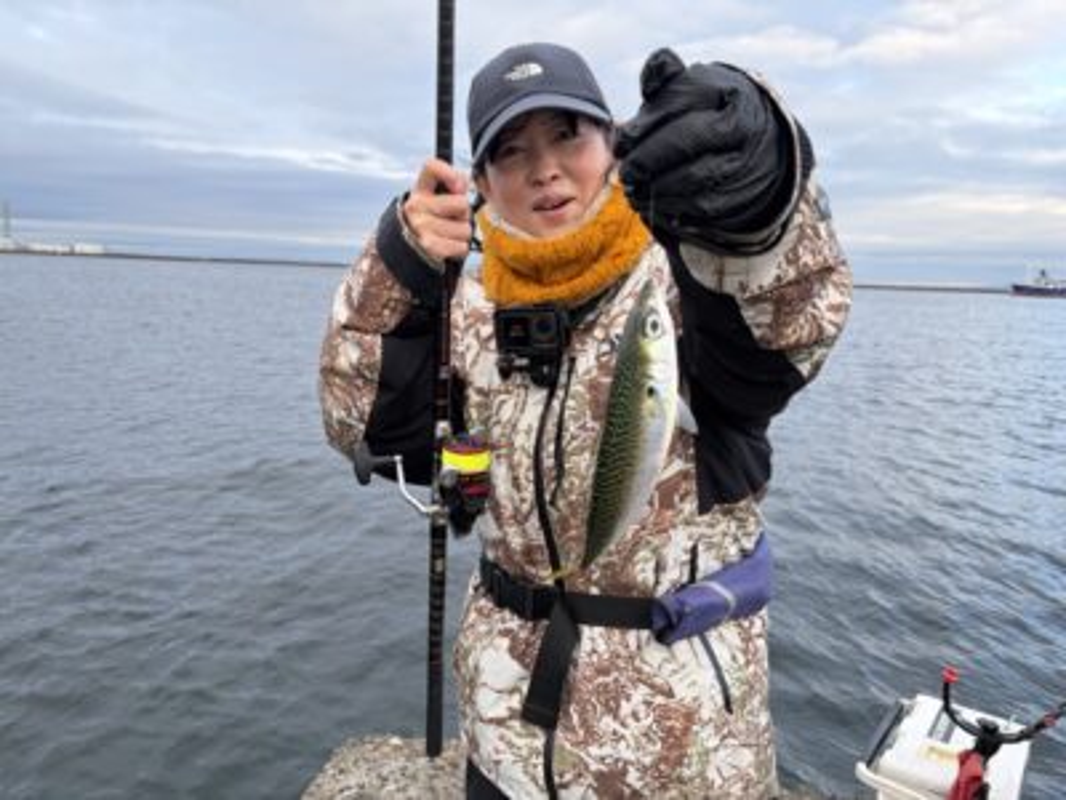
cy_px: 400
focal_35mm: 26
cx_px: 533
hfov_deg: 67.3
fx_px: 801
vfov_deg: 53.1
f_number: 1.6
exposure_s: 1/468
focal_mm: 5.96
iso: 50
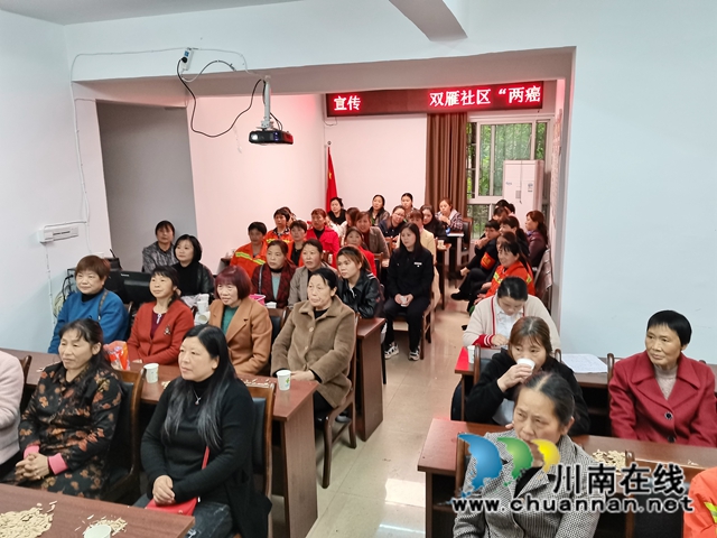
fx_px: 559
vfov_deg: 51.4
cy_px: 269
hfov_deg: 65.3
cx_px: 358
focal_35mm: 27
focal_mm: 4.94
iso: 320
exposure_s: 1/50
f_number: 1.9
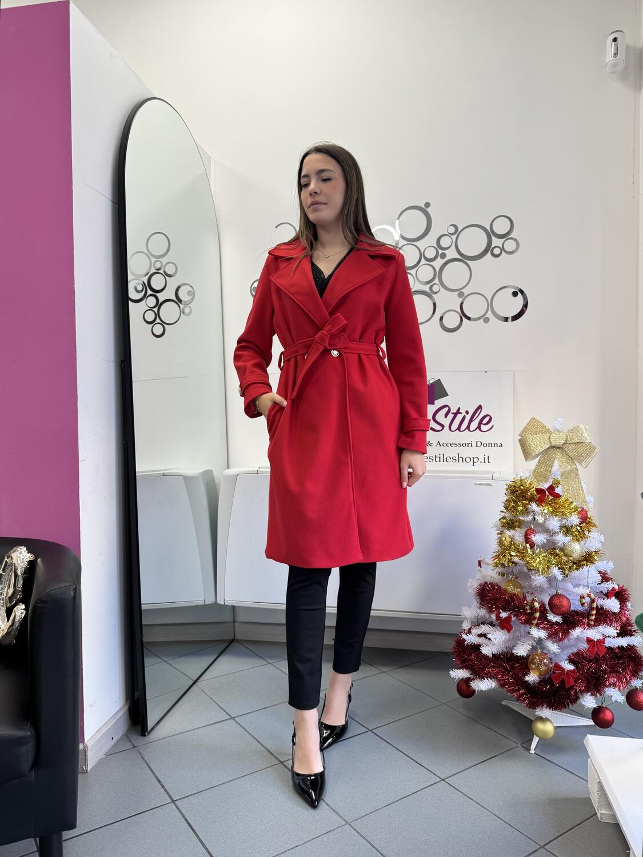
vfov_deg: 71.6
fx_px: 594
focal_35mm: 24
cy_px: 428
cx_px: 322
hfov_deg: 56.8
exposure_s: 1/100
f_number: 1.78
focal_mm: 6.76
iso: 80
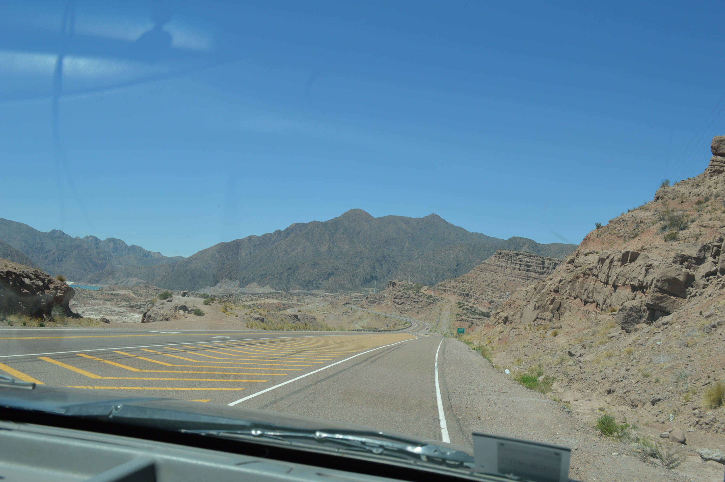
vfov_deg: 39.9
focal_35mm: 33
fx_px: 664
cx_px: 362
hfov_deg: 57.3
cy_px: 241
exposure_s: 1/320
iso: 100
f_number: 9
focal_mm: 22
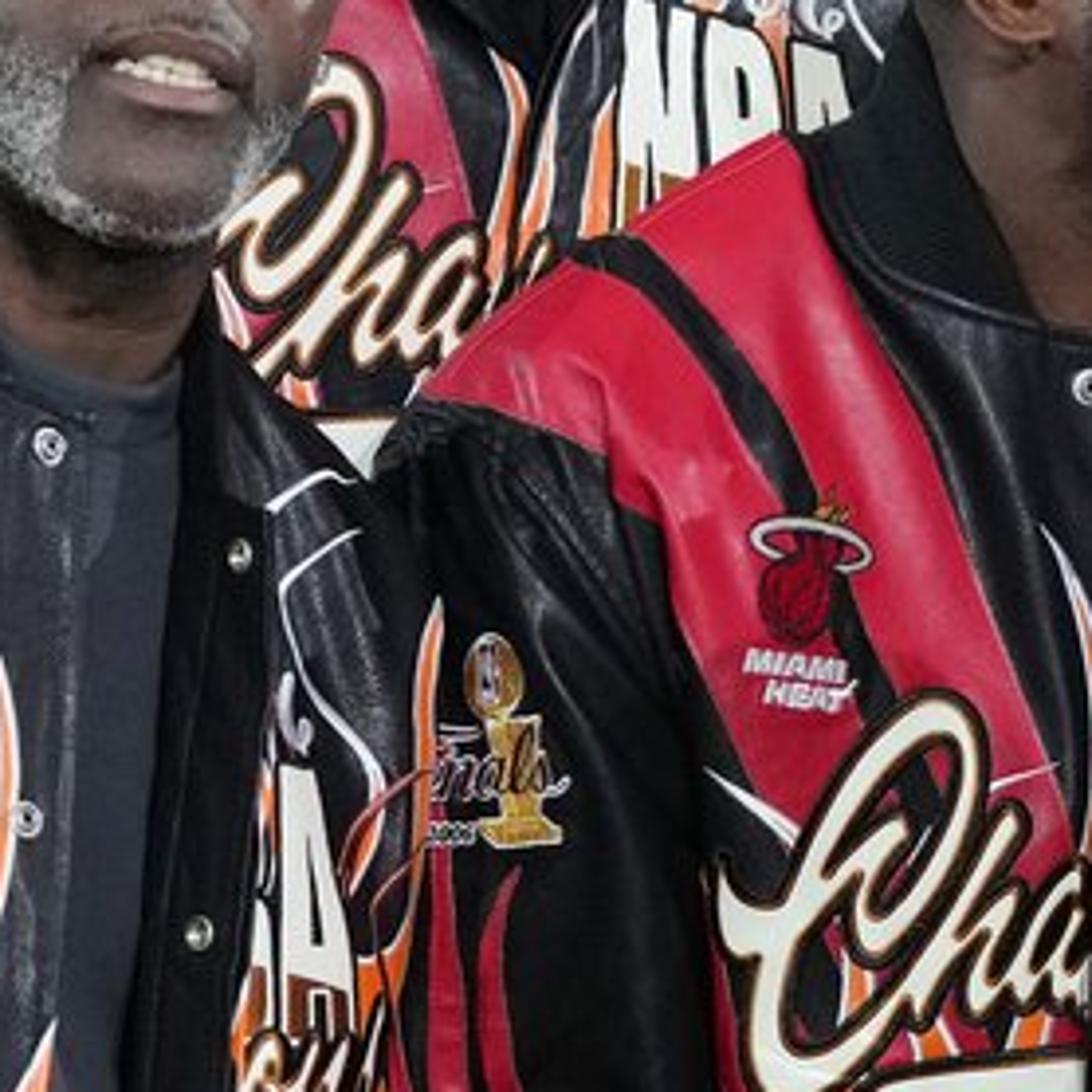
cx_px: 1049
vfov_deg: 3.8
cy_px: 371
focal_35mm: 464
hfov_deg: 3.8
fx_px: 16560
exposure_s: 1/500
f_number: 4
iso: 4000
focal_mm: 99
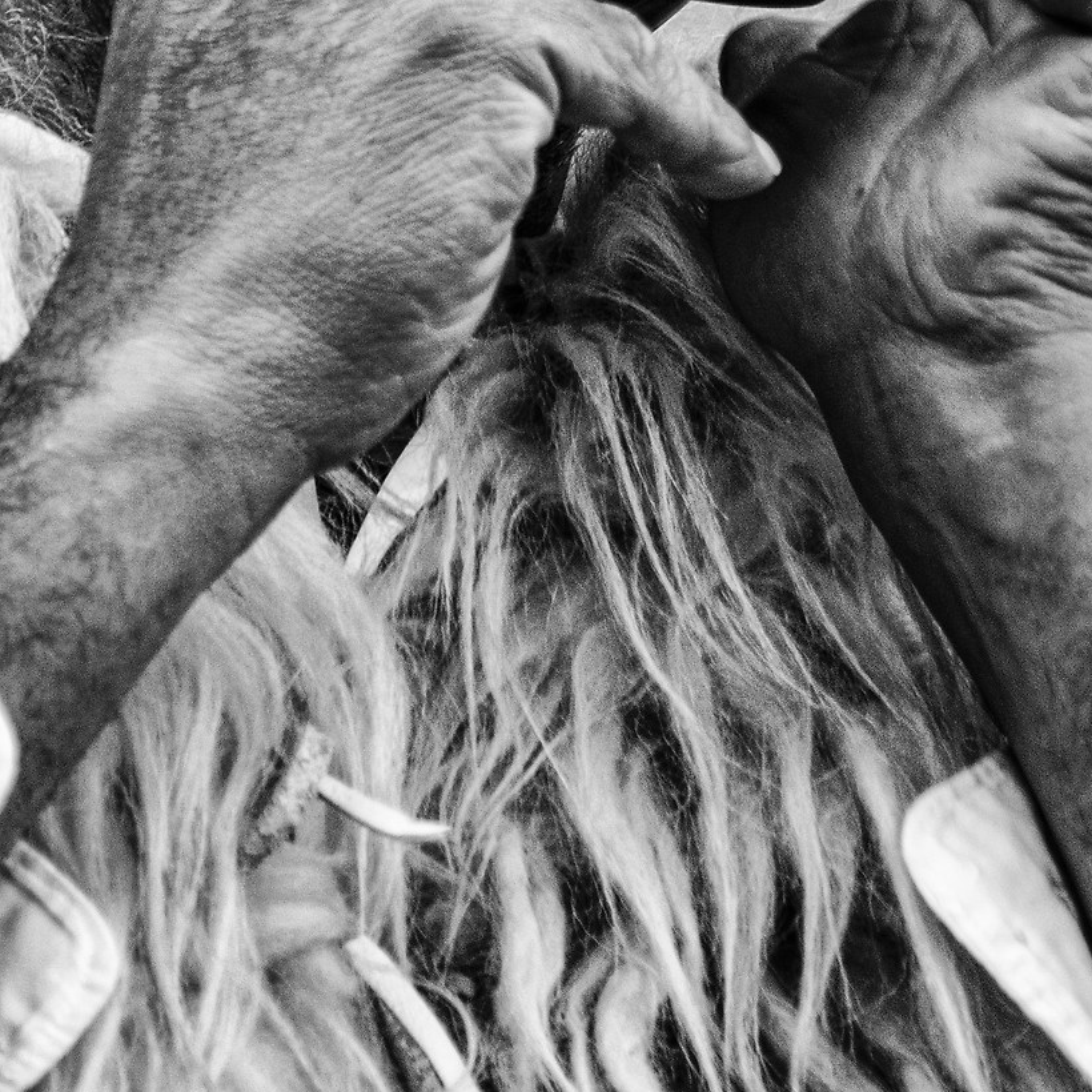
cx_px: 364
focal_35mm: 298
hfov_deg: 5.9
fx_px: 10636
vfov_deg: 5.8
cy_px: -256
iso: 250
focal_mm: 80
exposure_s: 1/250
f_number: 5.6
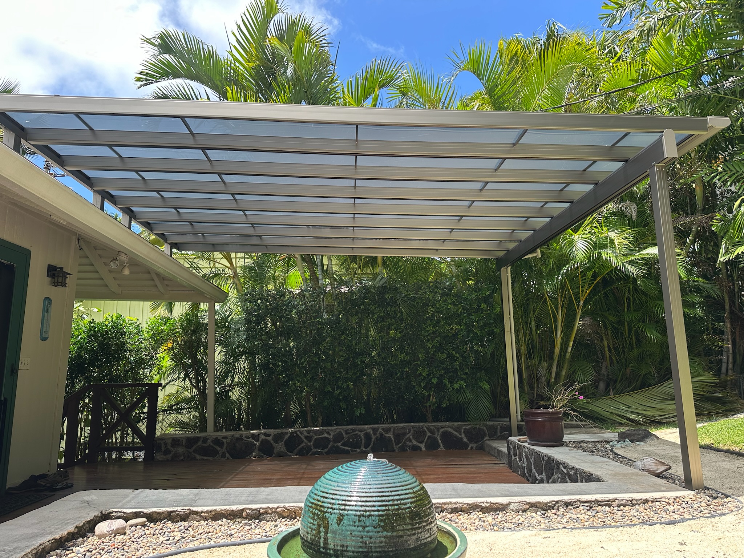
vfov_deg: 56.8
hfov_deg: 71.6
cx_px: 372
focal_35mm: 24
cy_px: 279
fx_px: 516
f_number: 1.78
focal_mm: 6.86
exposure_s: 1/1009
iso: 80
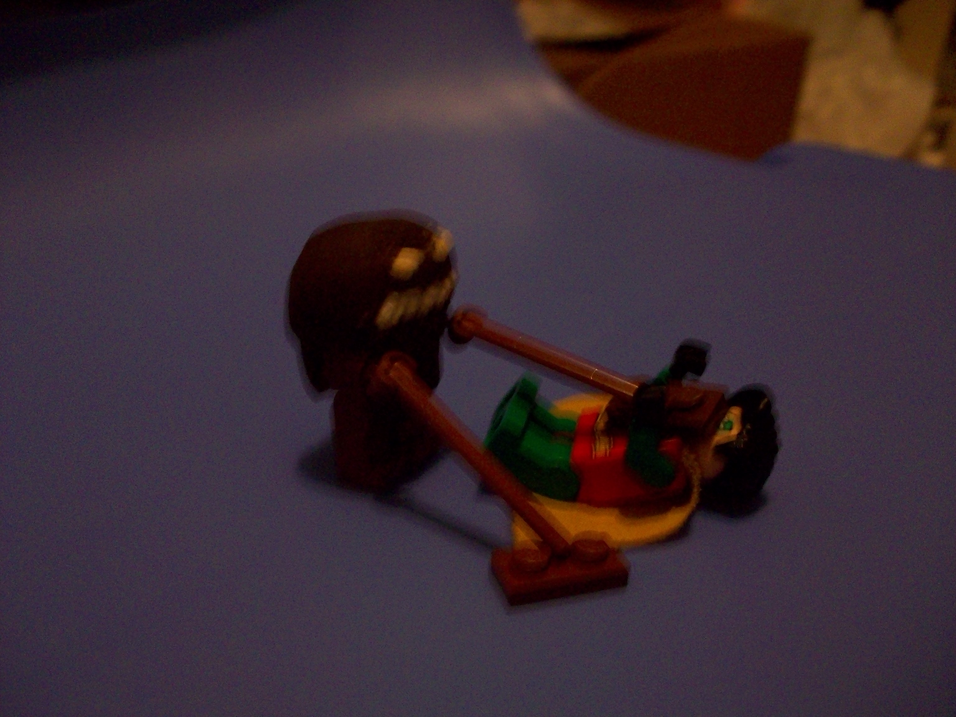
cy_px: 358
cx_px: 478
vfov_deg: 41.8
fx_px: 939
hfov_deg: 54.0
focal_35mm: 34
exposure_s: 1/8
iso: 200
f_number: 2.8
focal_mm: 5.7
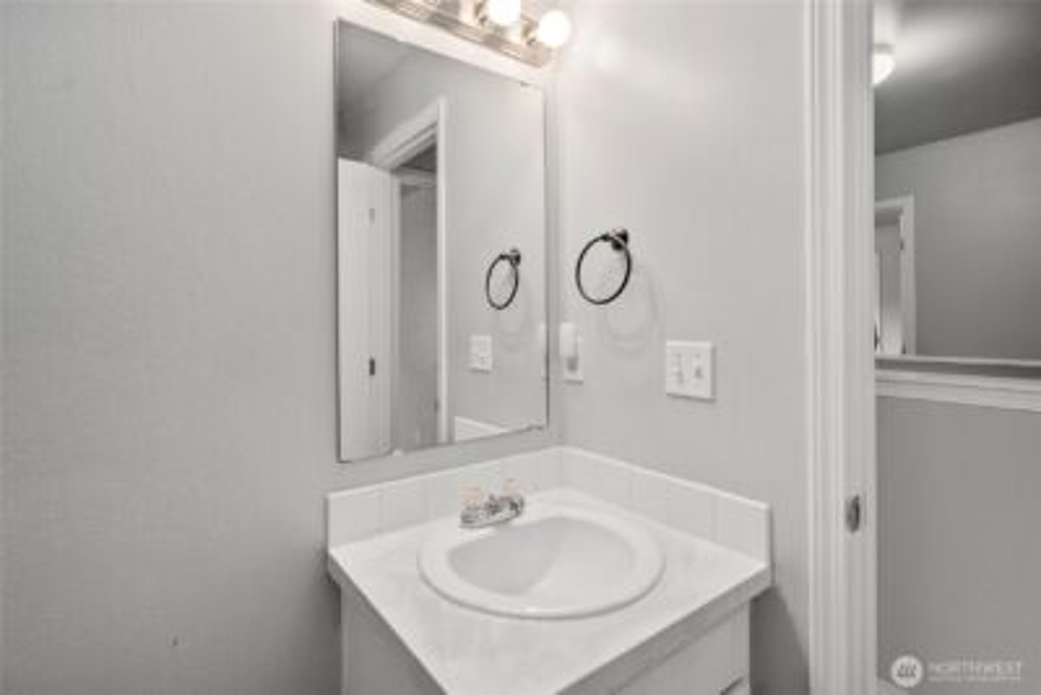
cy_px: 348
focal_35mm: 16
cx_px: 520
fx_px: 463
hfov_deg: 96.7
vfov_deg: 73.8
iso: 200
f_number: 7.1
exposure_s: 1/60
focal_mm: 16
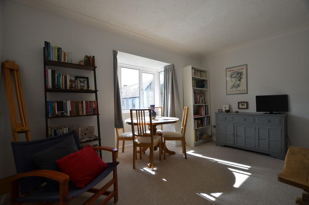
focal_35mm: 15
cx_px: 154
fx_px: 128
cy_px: 102
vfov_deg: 77.1
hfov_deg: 100.5
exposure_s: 1/125
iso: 100
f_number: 4.5
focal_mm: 10
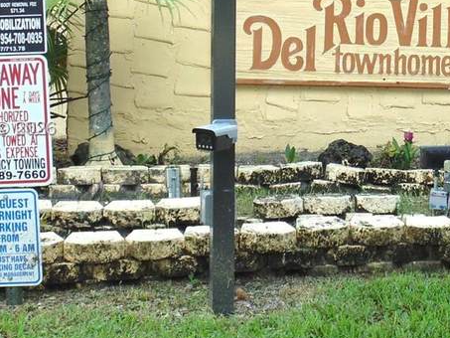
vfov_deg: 15.4
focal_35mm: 96
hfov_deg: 19.9
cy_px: 129
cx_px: 444
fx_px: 1248
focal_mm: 6.2
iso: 80
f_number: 3.4
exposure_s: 1/160
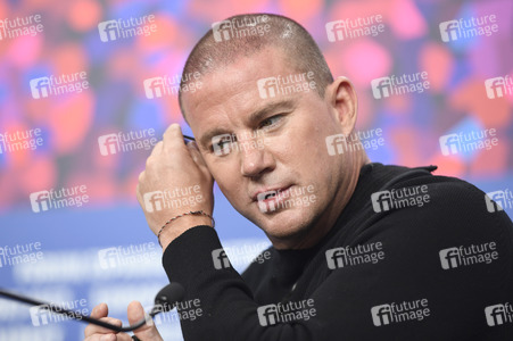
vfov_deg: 7.0
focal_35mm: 195
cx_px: 256
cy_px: 170
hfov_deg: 10.6
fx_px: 2777
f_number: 4
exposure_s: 1/250
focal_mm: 195
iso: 1250
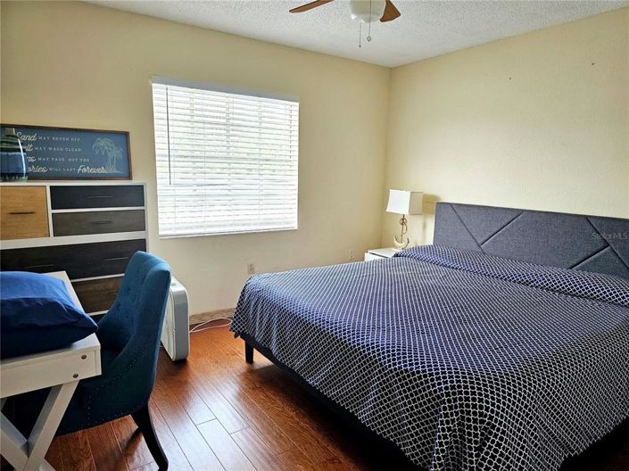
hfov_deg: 74.0
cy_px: 236
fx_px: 418
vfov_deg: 58.8
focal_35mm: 23
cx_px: 314
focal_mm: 6.3
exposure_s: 1/208
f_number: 1.7
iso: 125
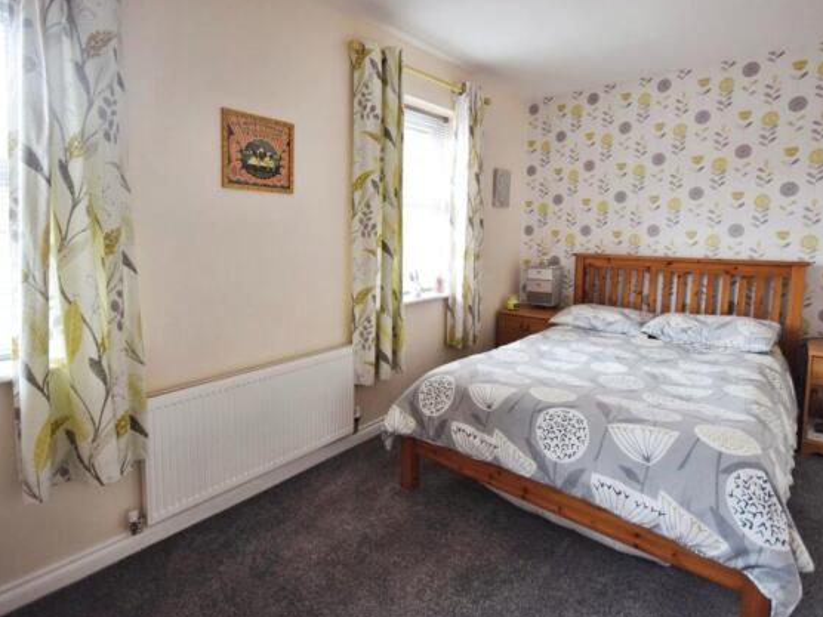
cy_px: 308
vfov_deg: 74.7
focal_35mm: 17
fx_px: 404
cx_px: 460
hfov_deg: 90.6
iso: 450
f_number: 4
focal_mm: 10
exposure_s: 1/60
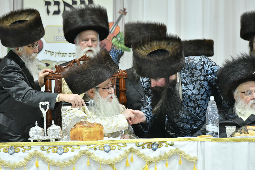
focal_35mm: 200
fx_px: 1416
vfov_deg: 6.9
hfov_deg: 10.3
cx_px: 128
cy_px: 85
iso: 2000
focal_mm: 200
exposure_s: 1/125
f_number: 5.6
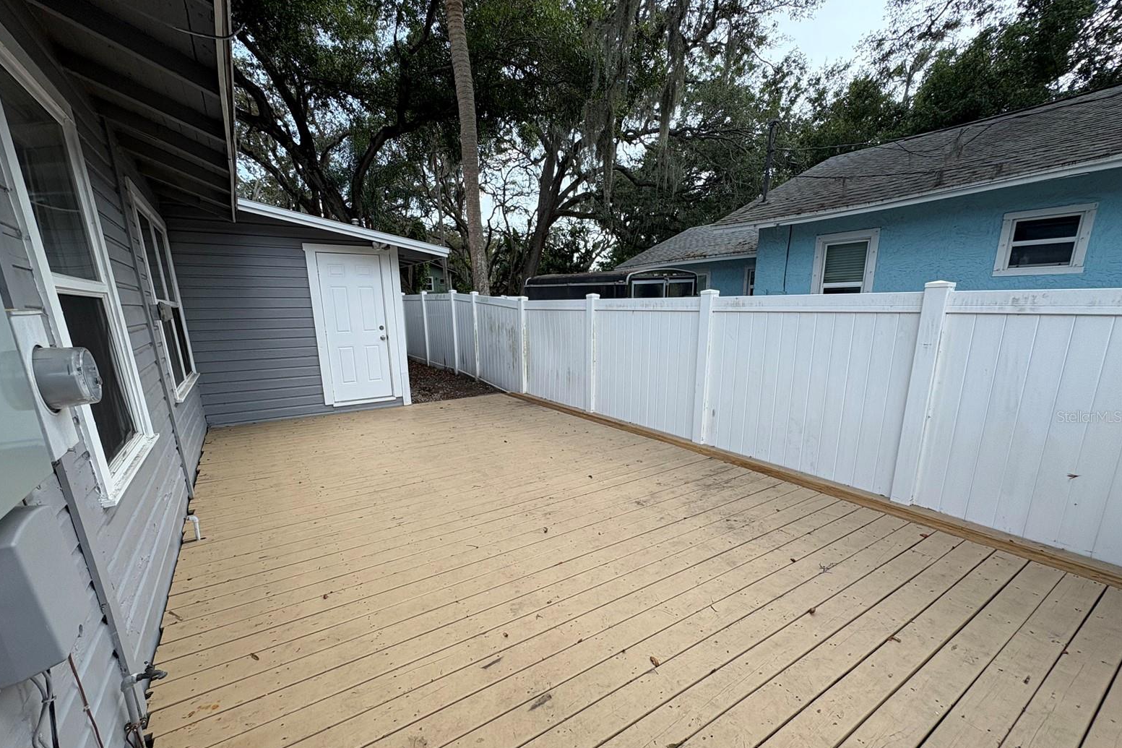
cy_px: 416
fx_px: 467
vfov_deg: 77.0
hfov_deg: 100.4
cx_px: 547
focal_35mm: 15
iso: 40
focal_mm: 2.22
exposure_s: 1/501
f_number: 2.2
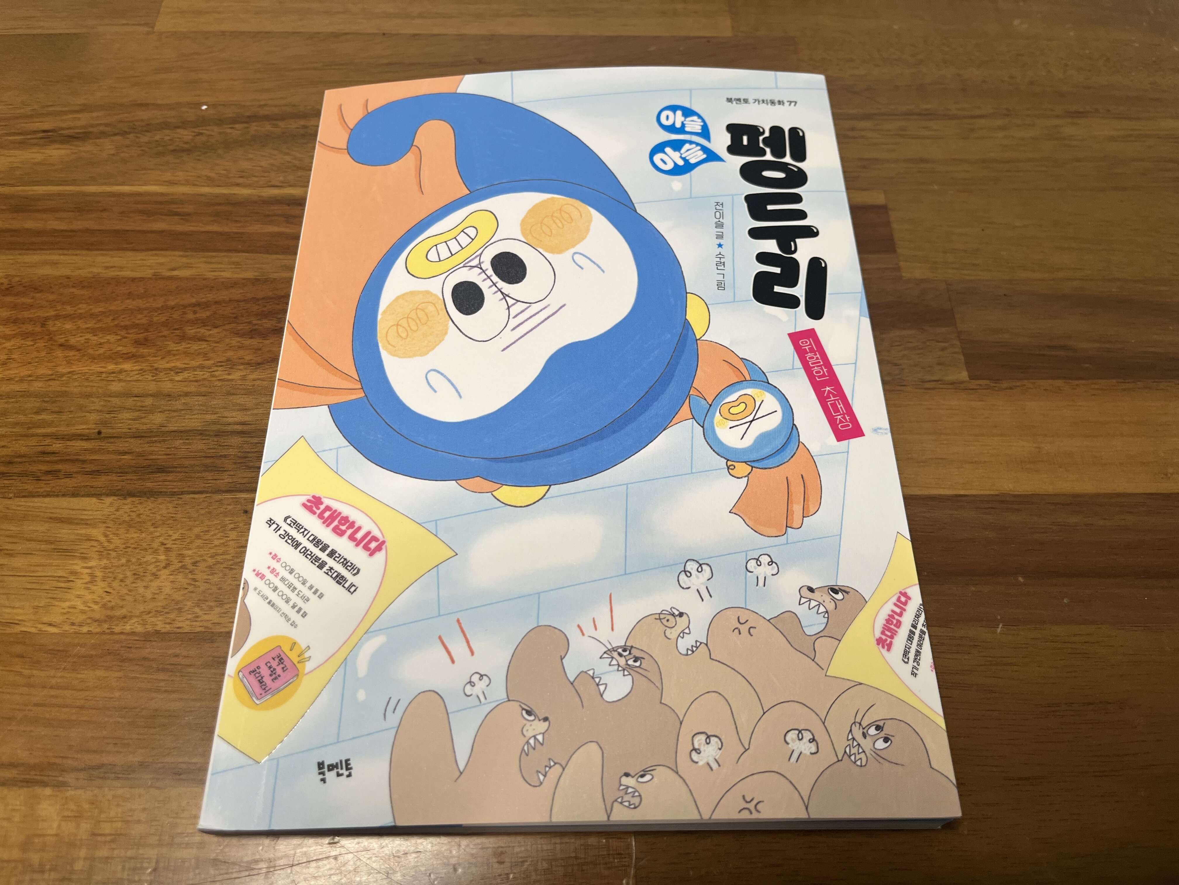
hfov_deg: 67.3
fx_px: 886
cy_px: 442
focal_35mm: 26
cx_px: 590
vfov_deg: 53.1
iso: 80
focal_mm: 5.1
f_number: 1.6
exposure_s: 1/120
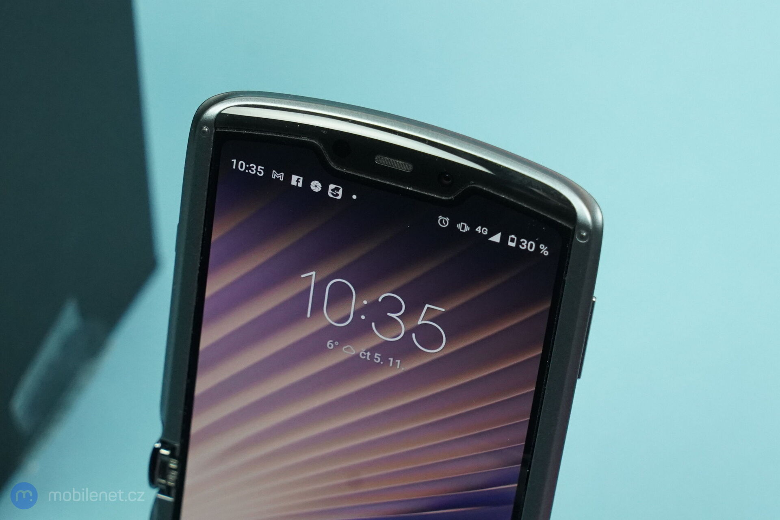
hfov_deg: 28.8
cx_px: 390
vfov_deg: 19.5
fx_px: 1517
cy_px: 260
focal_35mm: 70
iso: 5000
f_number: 7.1
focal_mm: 70
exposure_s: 1/320
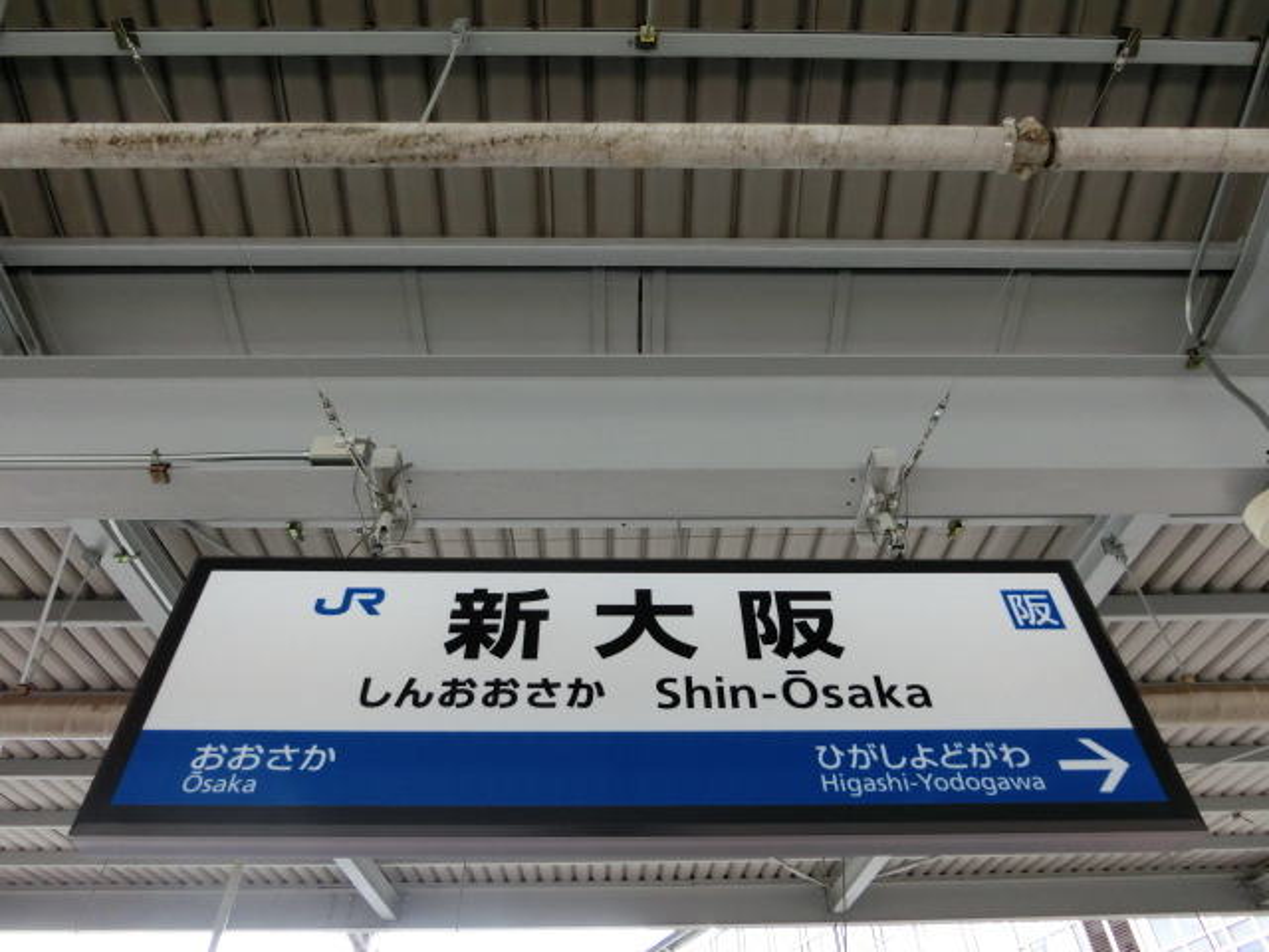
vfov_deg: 54.9
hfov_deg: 69.4
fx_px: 916
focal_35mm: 25
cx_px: 634
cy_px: 476
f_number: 3.5
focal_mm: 4.5
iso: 200
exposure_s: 1/125
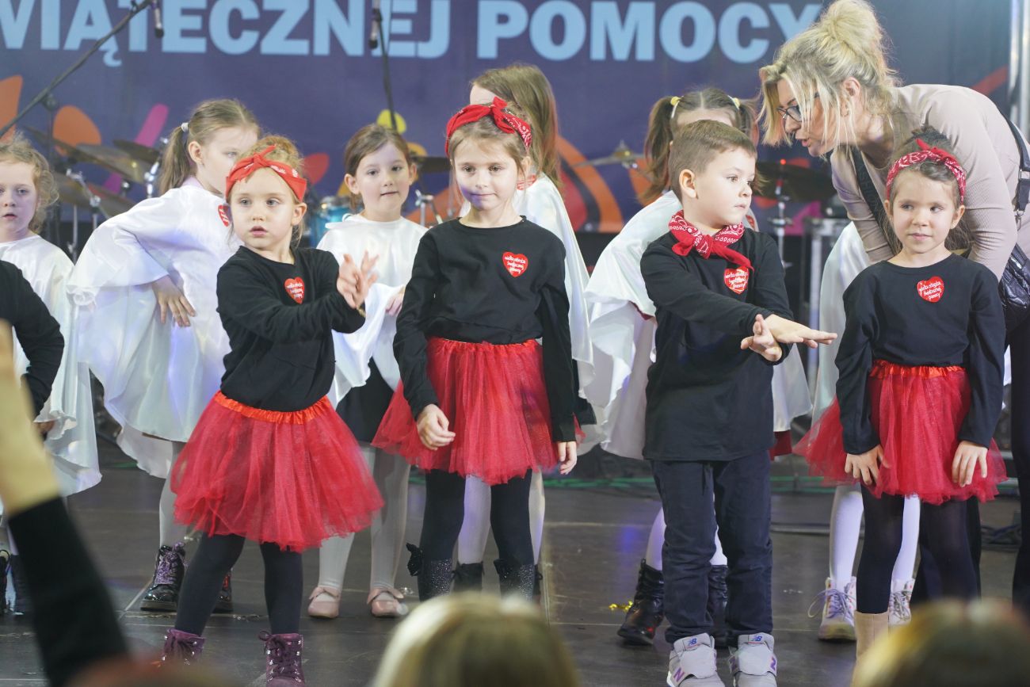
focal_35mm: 105
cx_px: 515
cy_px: 344
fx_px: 3004
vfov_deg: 13.0
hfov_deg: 19.5
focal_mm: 105
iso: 2000
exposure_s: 1/100
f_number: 4.5
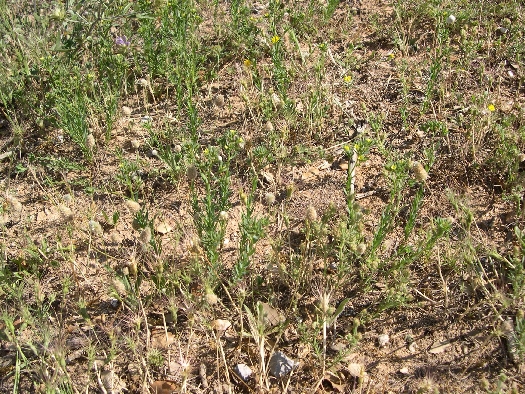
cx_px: 262
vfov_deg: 37.7
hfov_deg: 49.0
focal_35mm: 38
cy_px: 197
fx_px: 576
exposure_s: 1/128
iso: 100
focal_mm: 8
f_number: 7.6
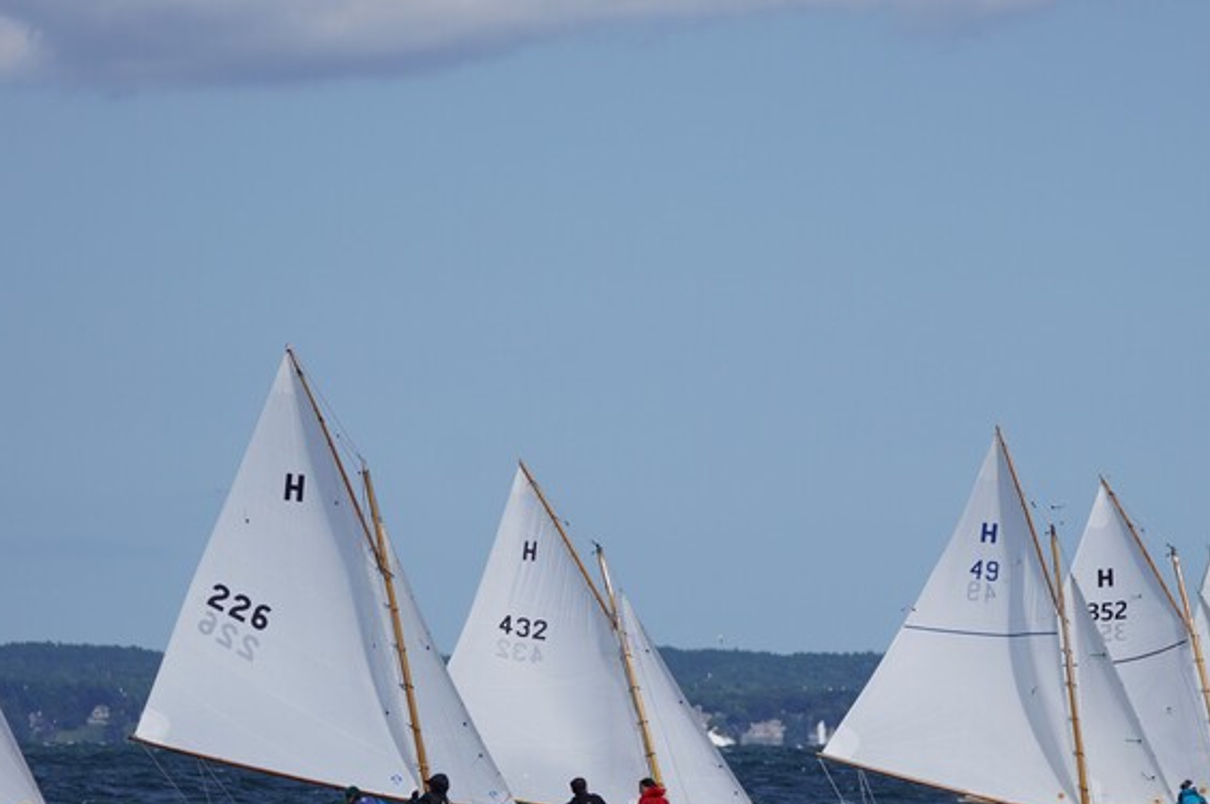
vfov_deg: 3.4
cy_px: 537
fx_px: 13658
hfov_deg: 5.1
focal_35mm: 407
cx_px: 781
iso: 125
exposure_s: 1/1600
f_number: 5.6
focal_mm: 191
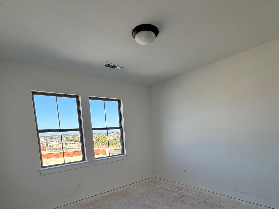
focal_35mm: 20
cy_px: 149
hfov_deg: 81.7
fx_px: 161
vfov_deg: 63.2
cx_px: 146
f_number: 2.2
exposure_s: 1/121
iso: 64
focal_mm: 2.22
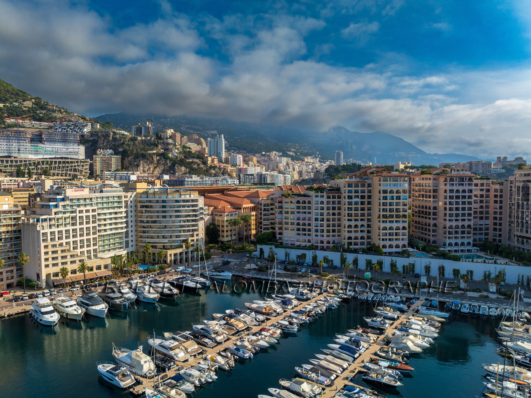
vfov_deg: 56.8
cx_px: 266
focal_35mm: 24
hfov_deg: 71.6
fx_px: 368
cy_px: 199
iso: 100
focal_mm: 12.3
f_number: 7.1
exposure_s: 1/40
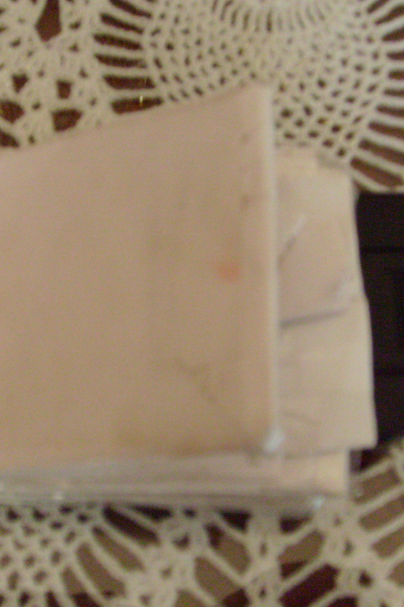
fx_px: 909
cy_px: 305
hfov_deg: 25.0
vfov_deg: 36.9
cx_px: 150
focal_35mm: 54
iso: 200
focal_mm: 5.8
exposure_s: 1/10
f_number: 2.8
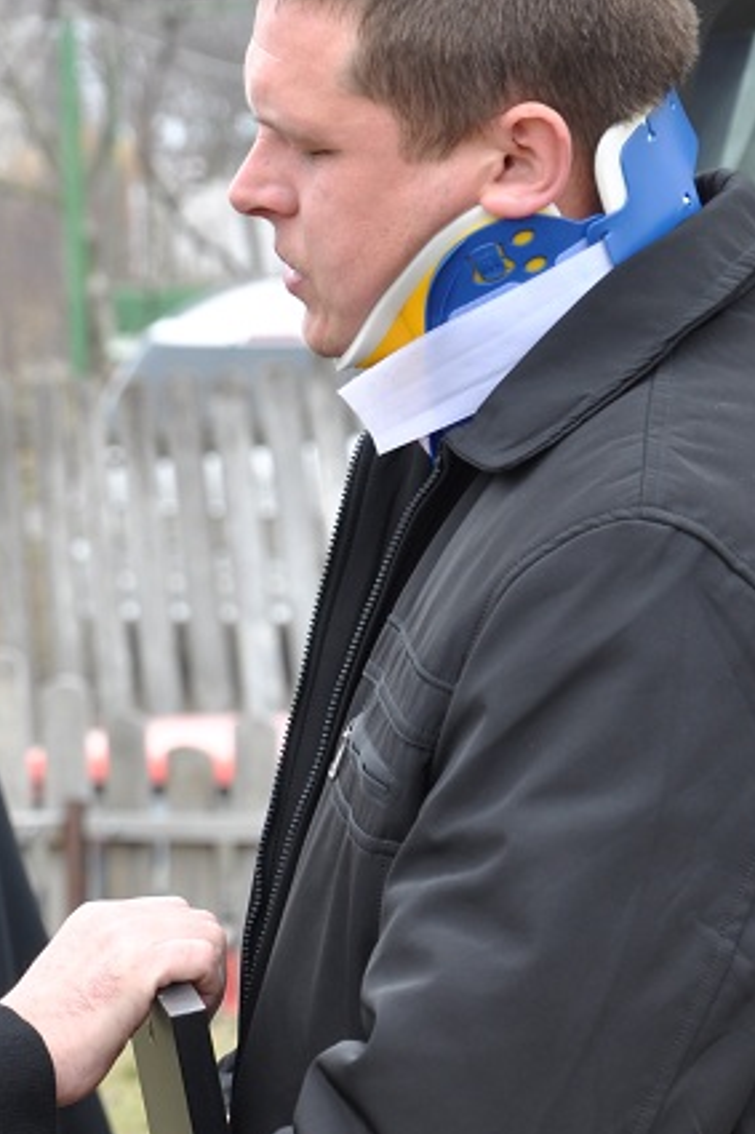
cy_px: 604
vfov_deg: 8.1
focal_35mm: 254
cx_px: -195
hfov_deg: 5.4
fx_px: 7996
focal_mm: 80
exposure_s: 1/60
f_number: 5.3
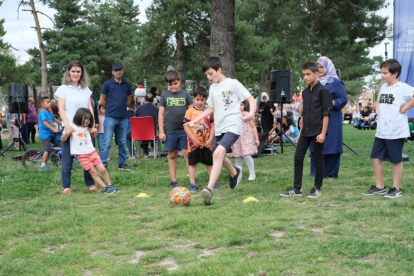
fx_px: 575
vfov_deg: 27.0
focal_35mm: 50
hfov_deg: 39.6
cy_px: 138
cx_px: 207
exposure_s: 1/480
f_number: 4
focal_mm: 33
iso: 320
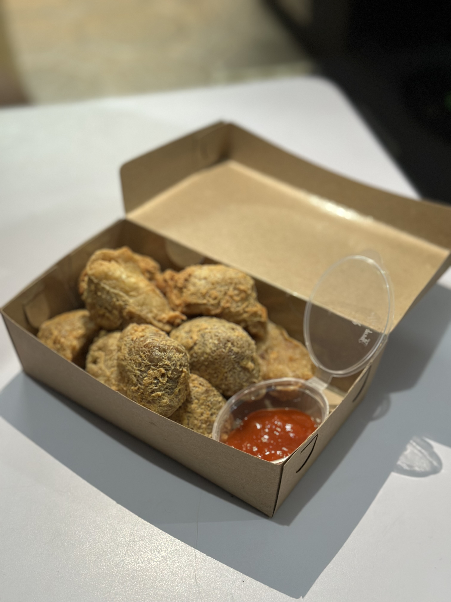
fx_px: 834
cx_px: 226
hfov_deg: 30.3
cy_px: 301
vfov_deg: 39.7
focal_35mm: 48
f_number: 1.78
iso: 250
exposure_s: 1/50
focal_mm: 6.86
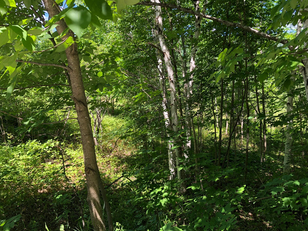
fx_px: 258
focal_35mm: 29
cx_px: 157
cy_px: 116
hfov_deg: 61.6
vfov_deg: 48.2
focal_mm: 3.99
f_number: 1.8
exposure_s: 1/211
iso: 20
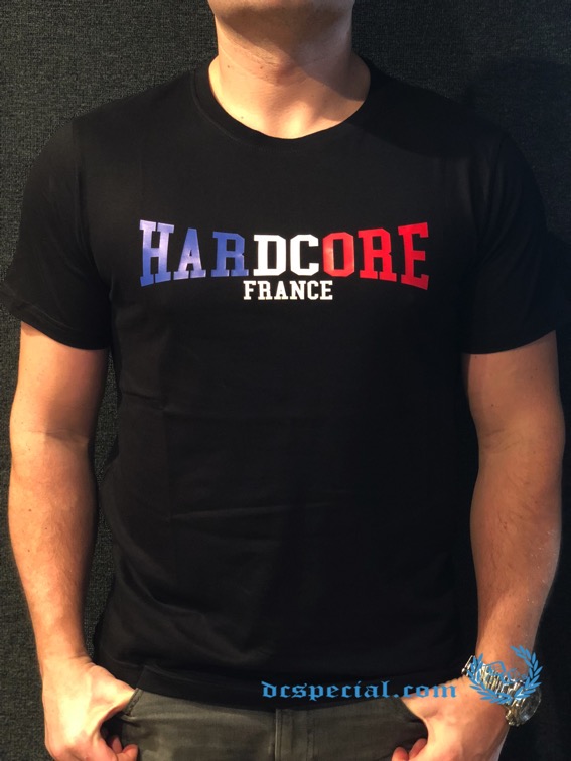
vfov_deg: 36.8
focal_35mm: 52
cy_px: 380
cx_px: 286
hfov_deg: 28.0
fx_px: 1144
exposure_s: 1/9
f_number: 2.4
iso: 160
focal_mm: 6
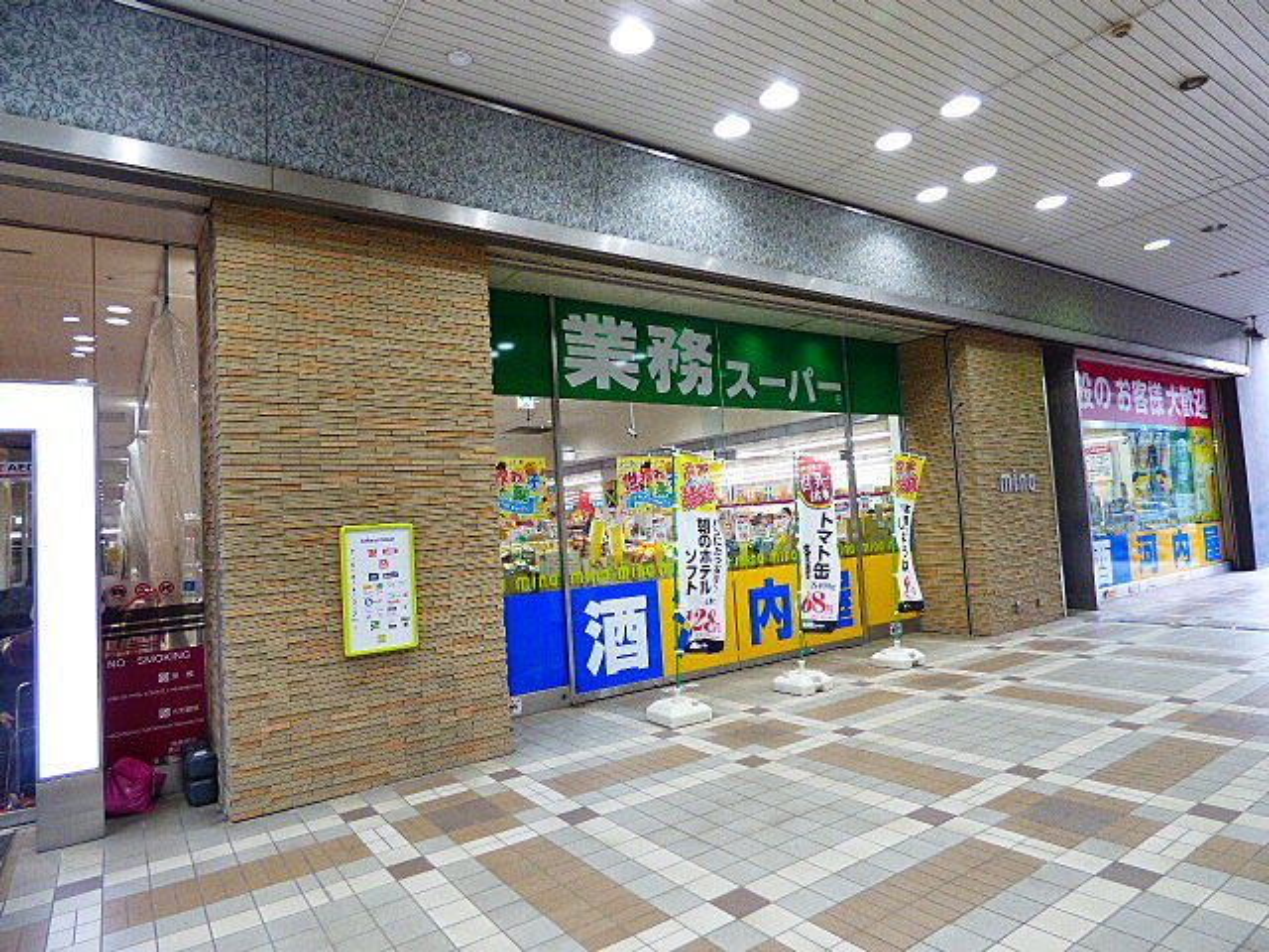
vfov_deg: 66.0
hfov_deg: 81.7
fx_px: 733
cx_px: 634
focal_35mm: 20
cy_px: 476
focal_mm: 3.58
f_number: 2.8
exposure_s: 1/60
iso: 200
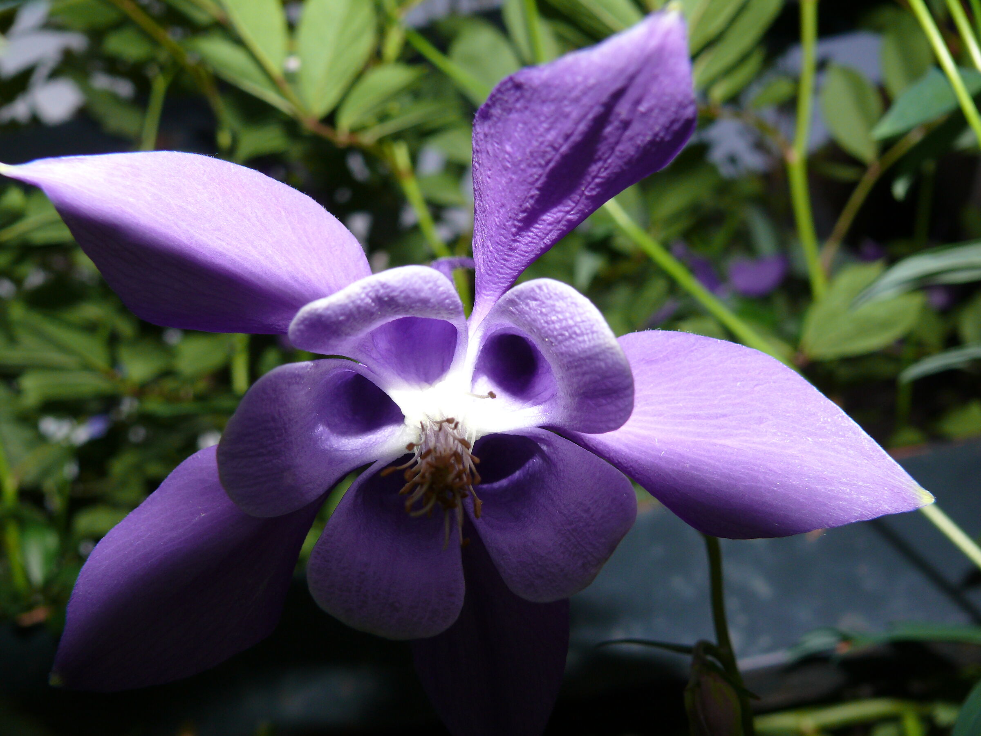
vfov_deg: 40.7
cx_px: 490
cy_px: 368
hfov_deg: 52.6
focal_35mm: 35
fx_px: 992
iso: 100
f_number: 4
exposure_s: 1/1000
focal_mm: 7.4
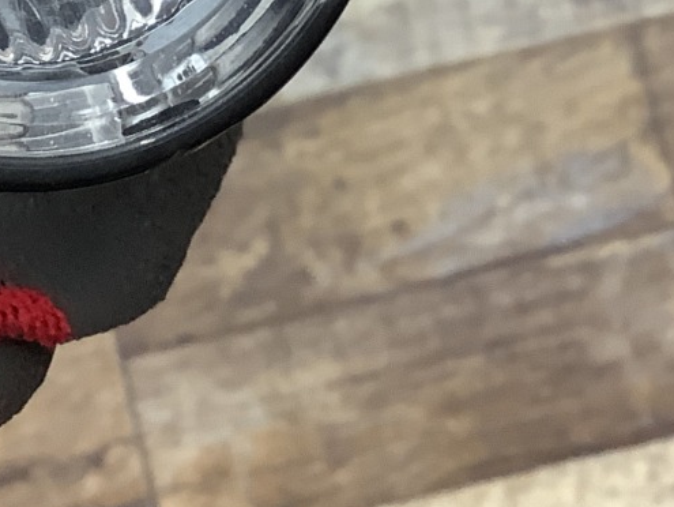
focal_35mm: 103
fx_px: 2007
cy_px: -142
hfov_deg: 18.8
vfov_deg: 13.9
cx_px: 103
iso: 160
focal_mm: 3.3
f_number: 2.4
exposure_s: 1/50
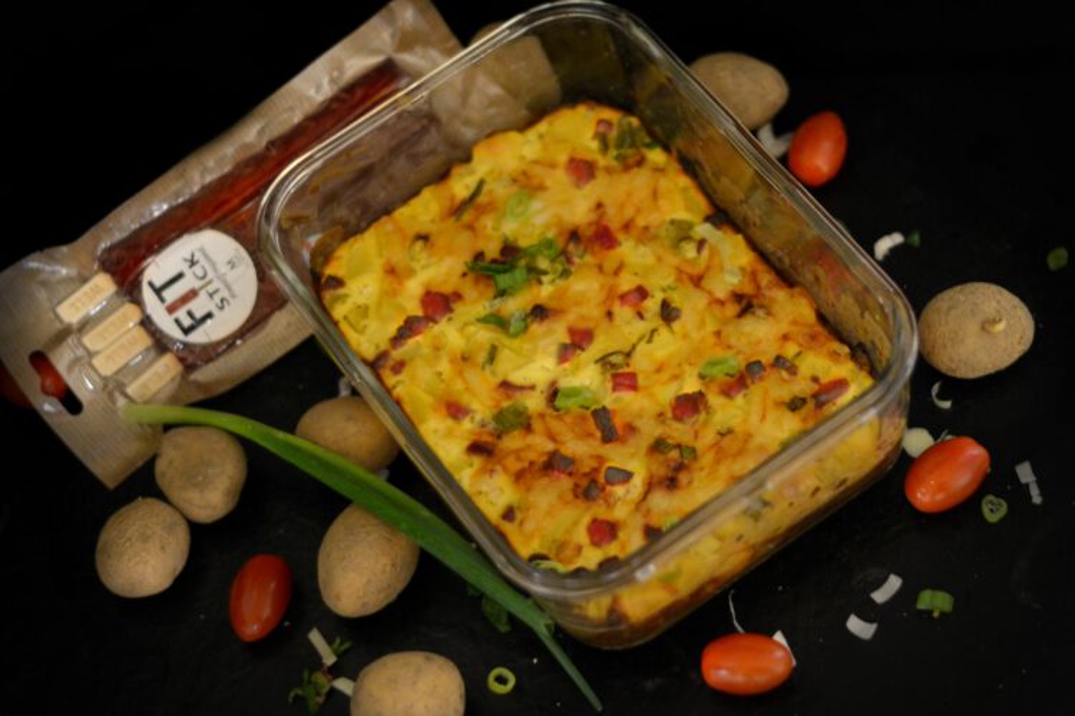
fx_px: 2239
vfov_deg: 18.2
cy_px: 358
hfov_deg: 27.0
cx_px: 538
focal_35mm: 75
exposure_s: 1/80
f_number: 1.8
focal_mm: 50
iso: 1000
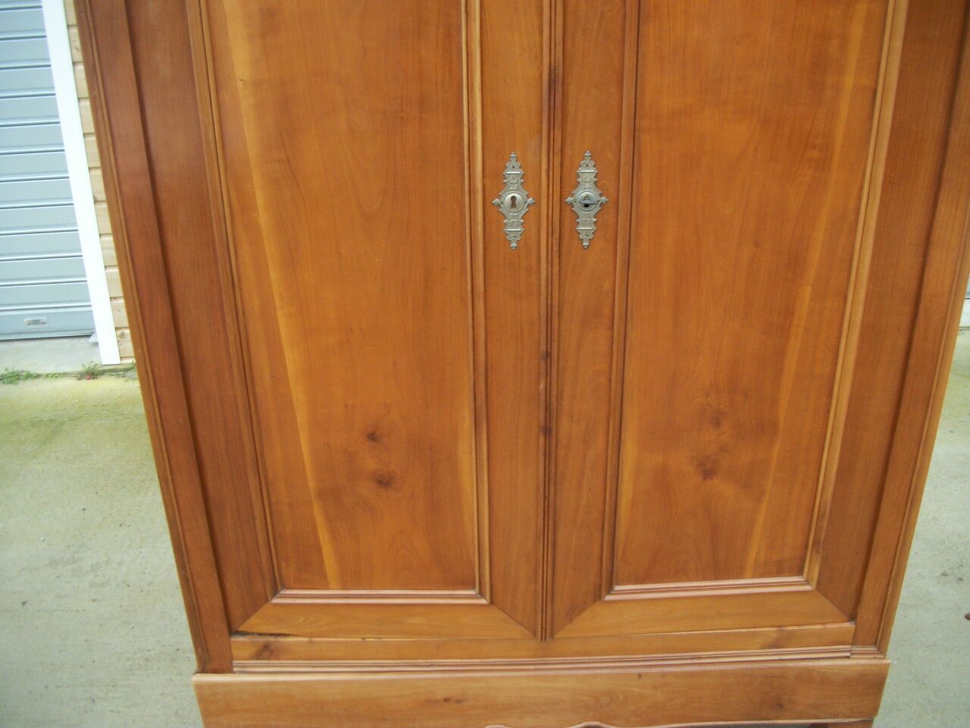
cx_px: 485
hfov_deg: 56.8
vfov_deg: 44.2
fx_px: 897
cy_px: 364
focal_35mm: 32
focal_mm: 5.7
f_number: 2.9
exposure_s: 1/125
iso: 80
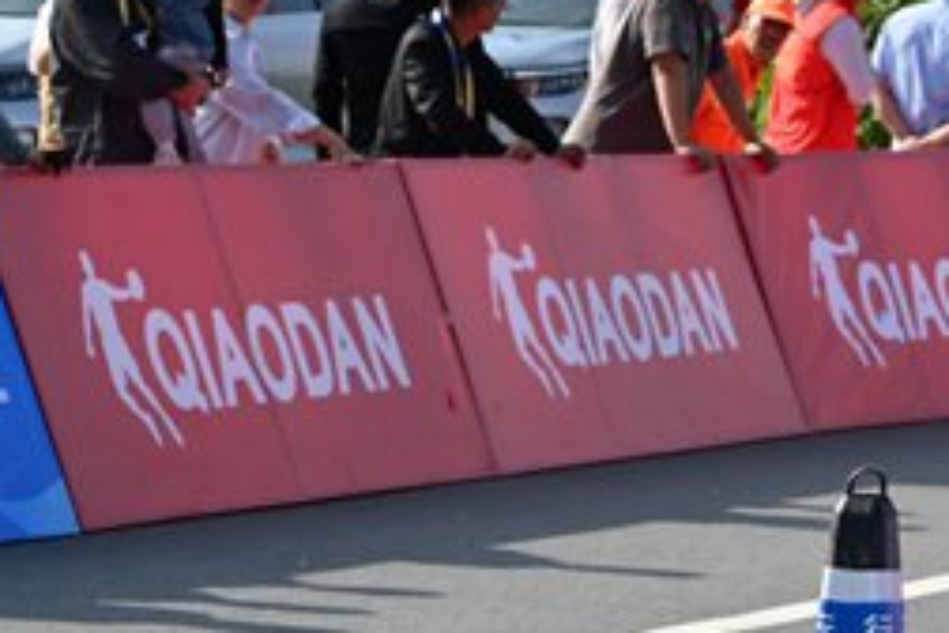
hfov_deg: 7.6
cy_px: 349
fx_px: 7064
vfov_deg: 5.1
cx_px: 1420
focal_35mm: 268
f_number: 6.3
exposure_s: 1/320
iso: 100
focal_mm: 75
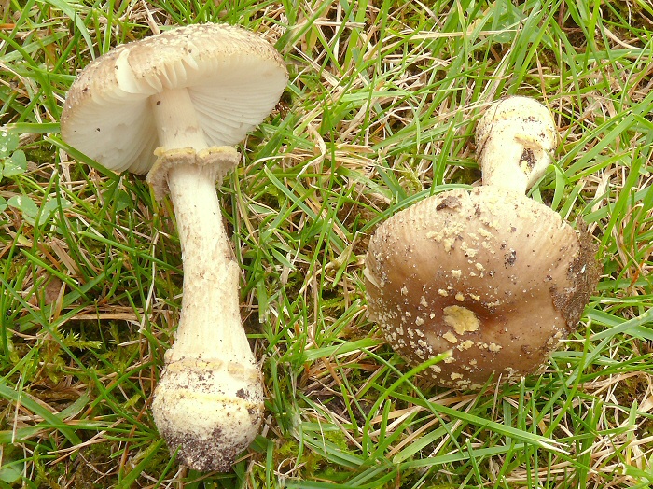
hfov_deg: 52.7
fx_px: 660
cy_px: 244
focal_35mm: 35
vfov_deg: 40.7
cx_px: 326
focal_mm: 7.4
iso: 100
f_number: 10
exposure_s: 1/30
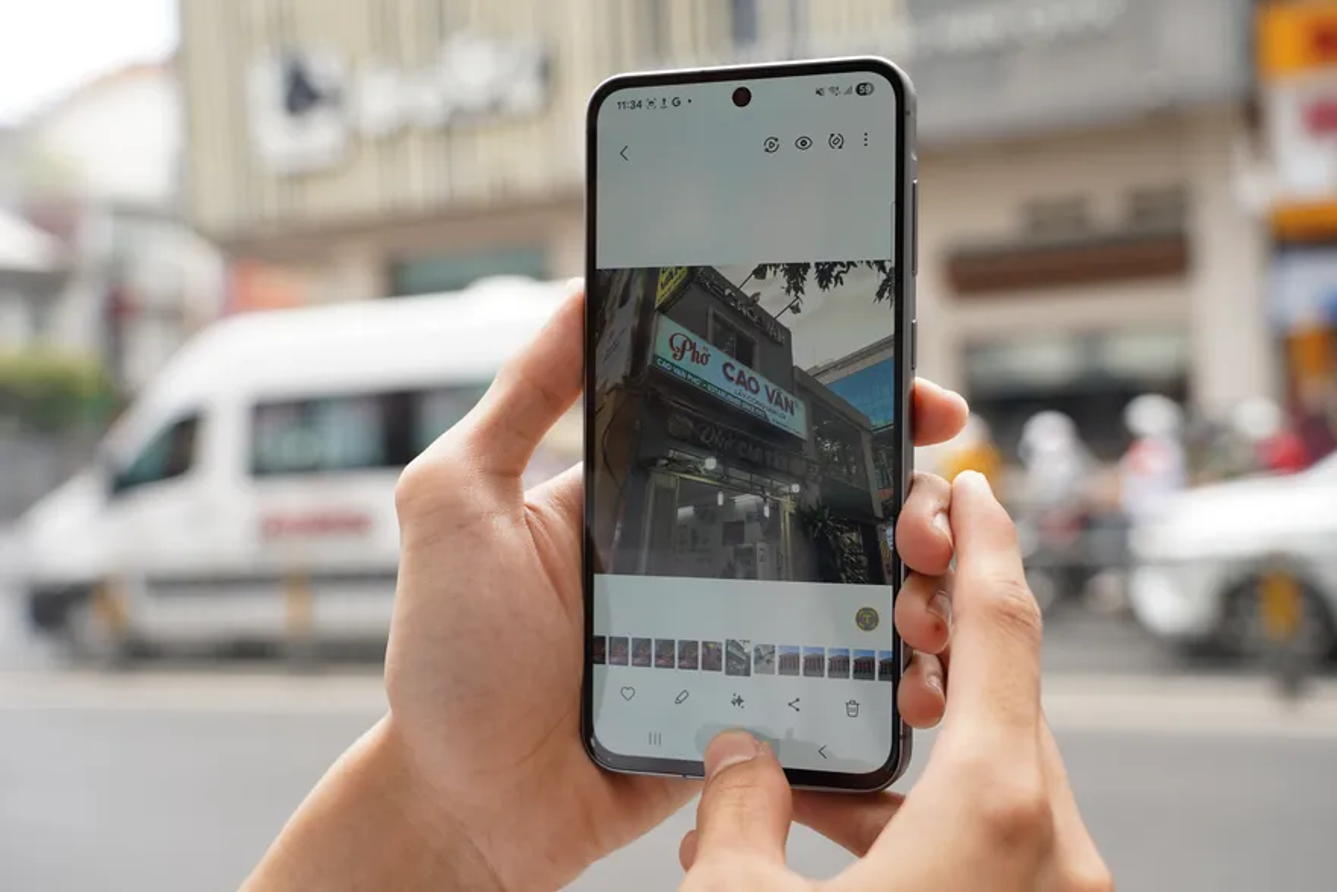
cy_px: 446
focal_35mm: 44
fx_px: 1634
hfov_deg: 44.5
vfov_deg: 30.5
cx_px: 668
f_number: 5.6
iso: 100
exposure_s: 1/125
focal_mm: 44
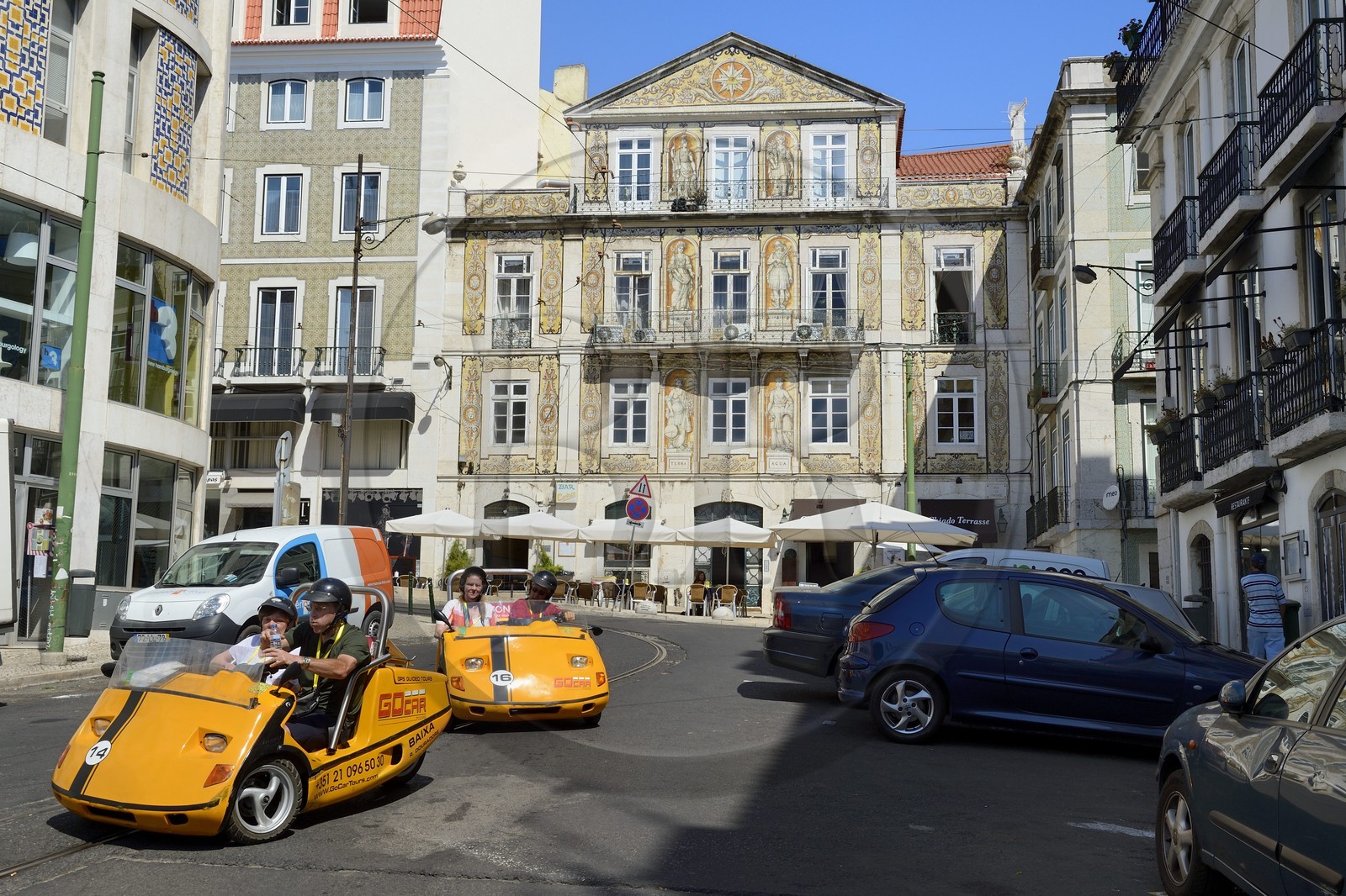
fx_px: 1308
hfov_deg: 54.4
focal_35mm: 35
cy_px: 448
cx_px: 673
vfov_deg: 37.8
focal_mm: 35
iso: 200
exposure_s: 1/250
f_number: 13
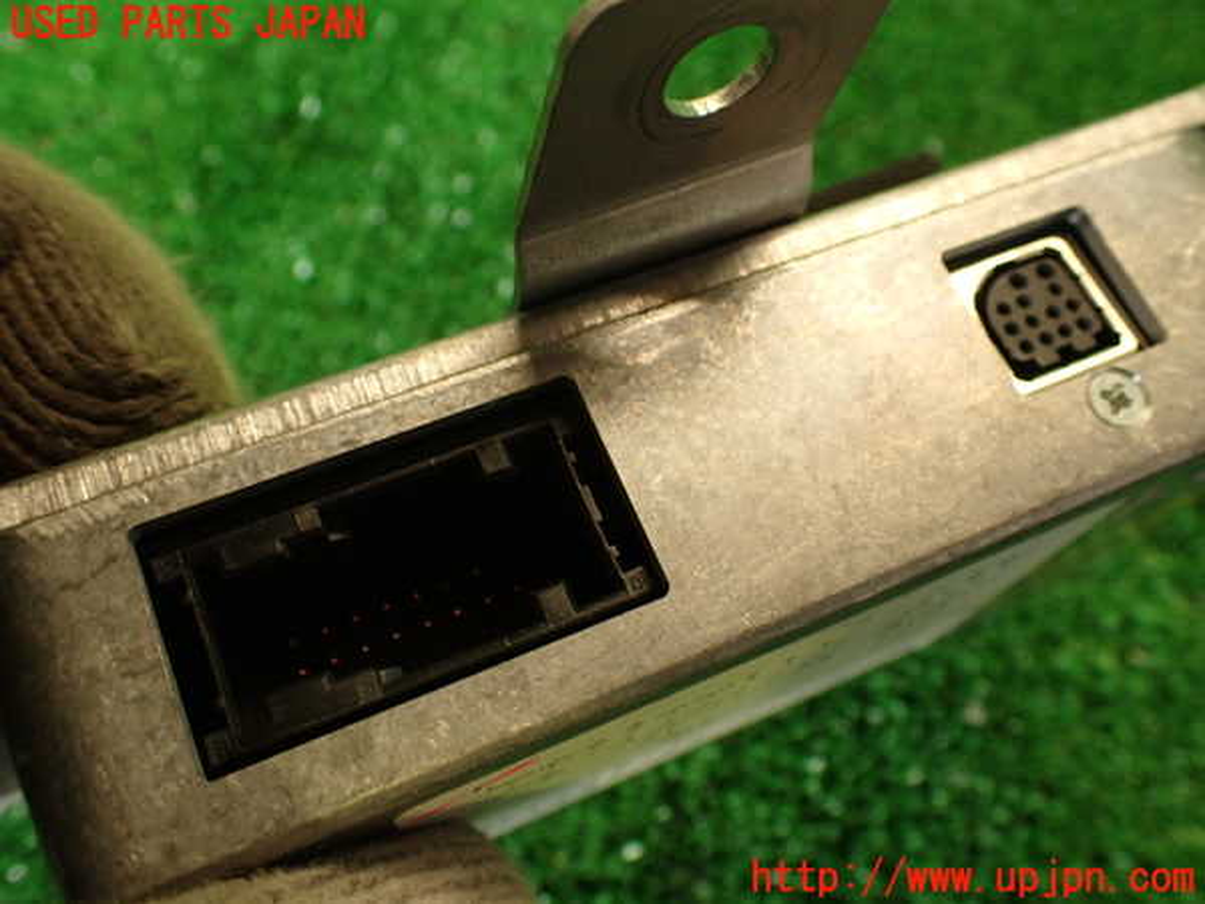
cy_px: 452
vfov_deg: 44.2
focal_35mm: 32
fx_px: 1114
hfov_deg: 56.8
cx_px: 602
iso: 200
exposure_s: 1/40
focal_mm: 5.79
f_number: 2.4
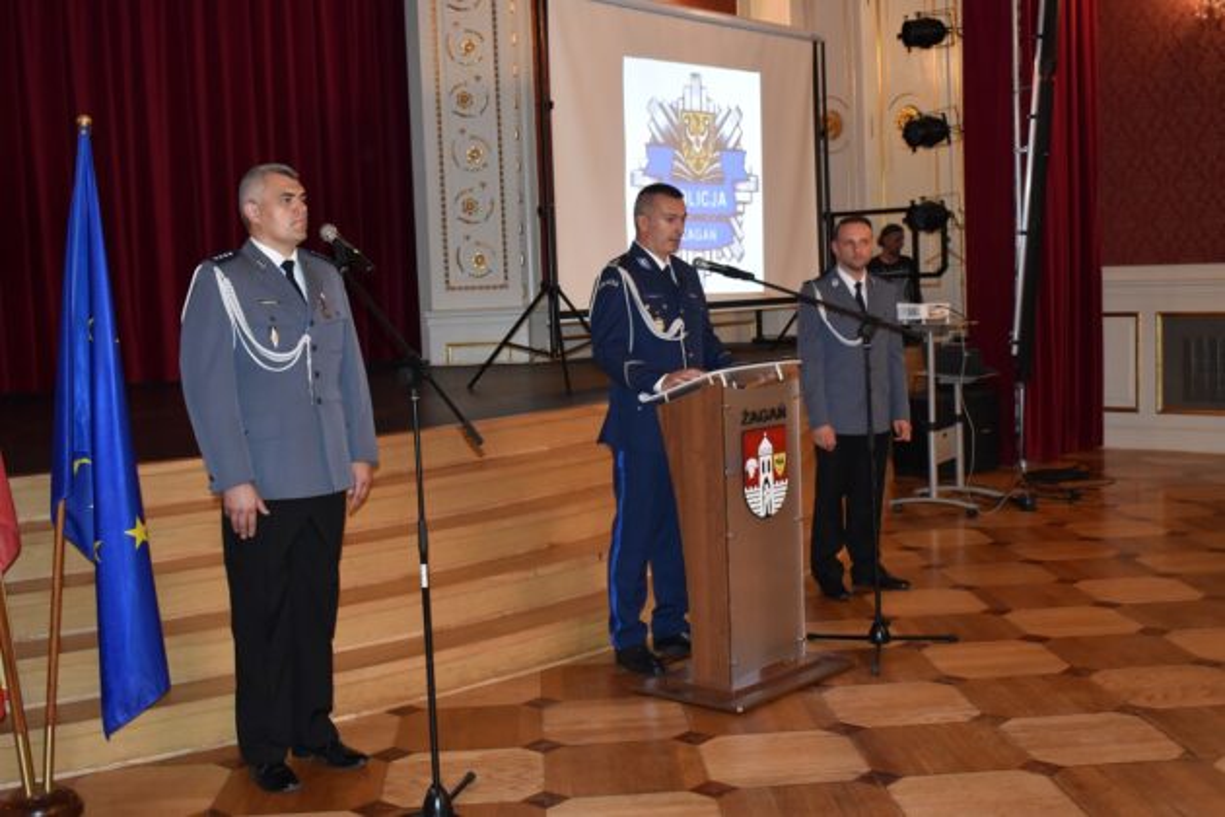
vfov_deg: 31.9
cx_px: 612
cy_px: 408
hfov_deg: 46.4
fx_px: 1429
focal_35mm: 42
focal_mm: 28
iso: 1800
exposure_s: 1/60
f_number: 4.2
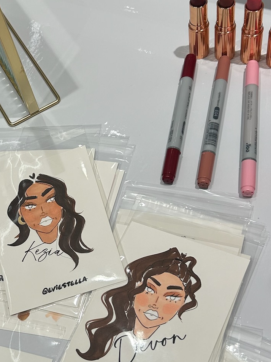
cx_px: 49
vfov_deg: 34.3
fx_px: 585
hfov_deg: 25.6
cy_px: 203
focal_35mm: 56
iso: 50
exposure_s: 1/625
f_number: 1.5
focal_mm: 5.7
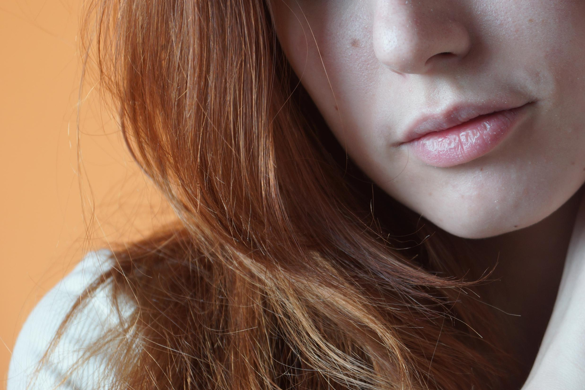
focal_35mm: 149
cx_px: 481
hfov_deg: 13.7
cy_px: 117
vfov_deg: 9.2
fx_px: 2421
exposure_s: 1/160
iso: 100
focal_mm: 60
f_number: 5
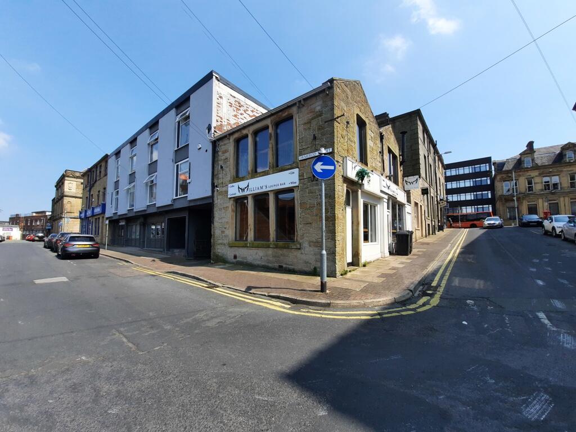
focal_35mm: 13
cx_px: 288
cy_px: 216
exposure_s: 1/1101
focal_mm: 1.74
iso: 40
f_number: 2.2
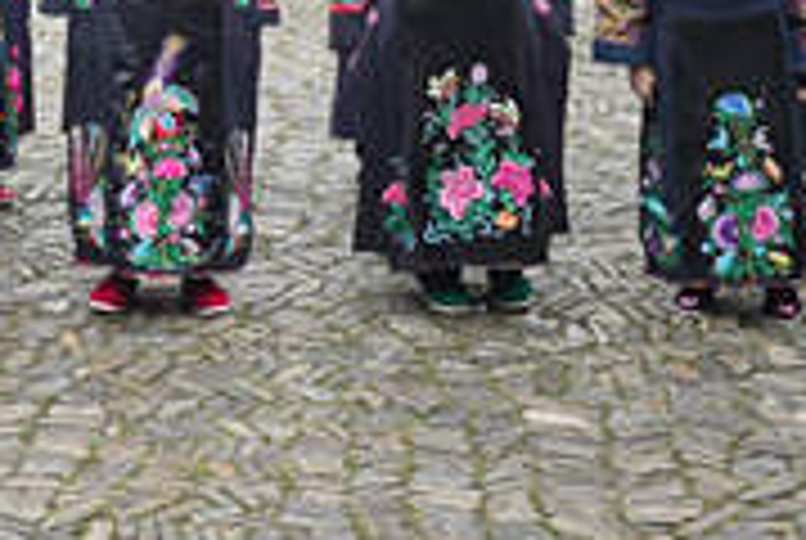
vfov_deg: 8.6
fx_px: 3498
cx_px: -234
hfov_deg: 12.7
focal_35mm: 156
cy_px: -342
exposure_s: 1/125
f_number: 1.4
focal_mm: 35
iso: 200
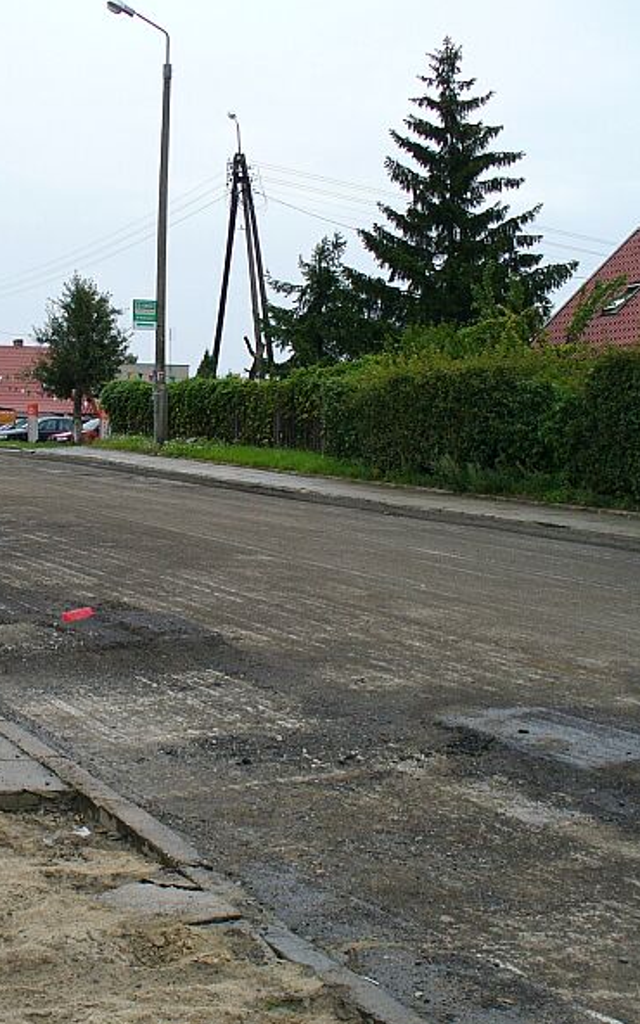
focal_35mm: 53
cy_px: 514
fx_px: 1479
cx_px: 130
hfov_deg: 24.0
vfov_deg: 38.2
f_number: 2.8
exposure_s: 1/100
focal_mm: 6.1
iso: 80
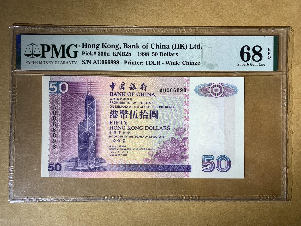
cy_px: 113
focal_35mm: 26
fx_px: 226
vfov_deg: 53.1
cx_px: 150
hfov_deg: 67.3
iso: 25
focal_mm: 4.25
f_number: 1.8
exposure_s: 1/199
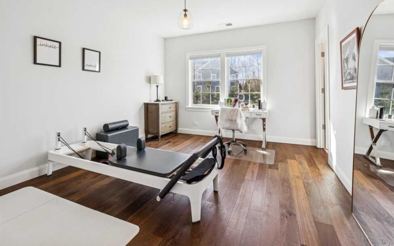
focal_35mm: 15
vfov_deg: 74.7
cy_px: 113
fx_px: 161
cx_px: 207
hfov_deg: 101.4
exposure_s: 1/5
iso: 200
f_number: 11
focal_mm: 14
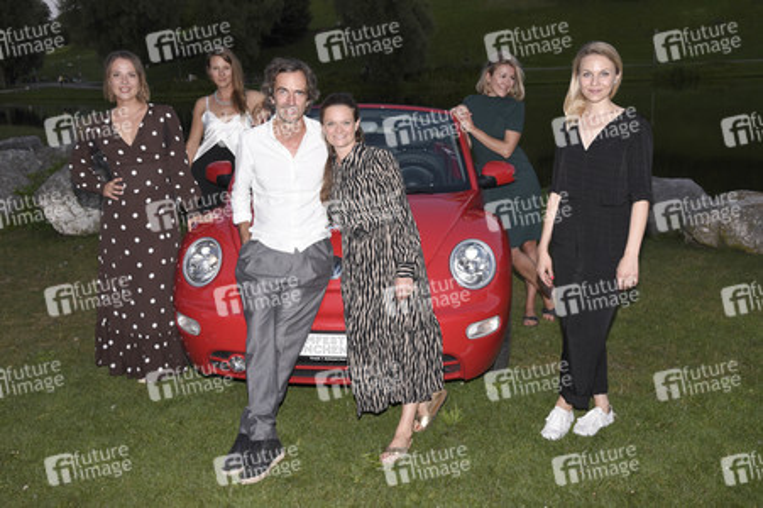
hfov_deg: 58.8
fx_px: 678
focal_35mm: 32
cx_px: 382
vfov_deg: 41.1
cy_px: 254
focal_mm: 32
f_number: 6.3
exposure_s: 1/160
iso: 640
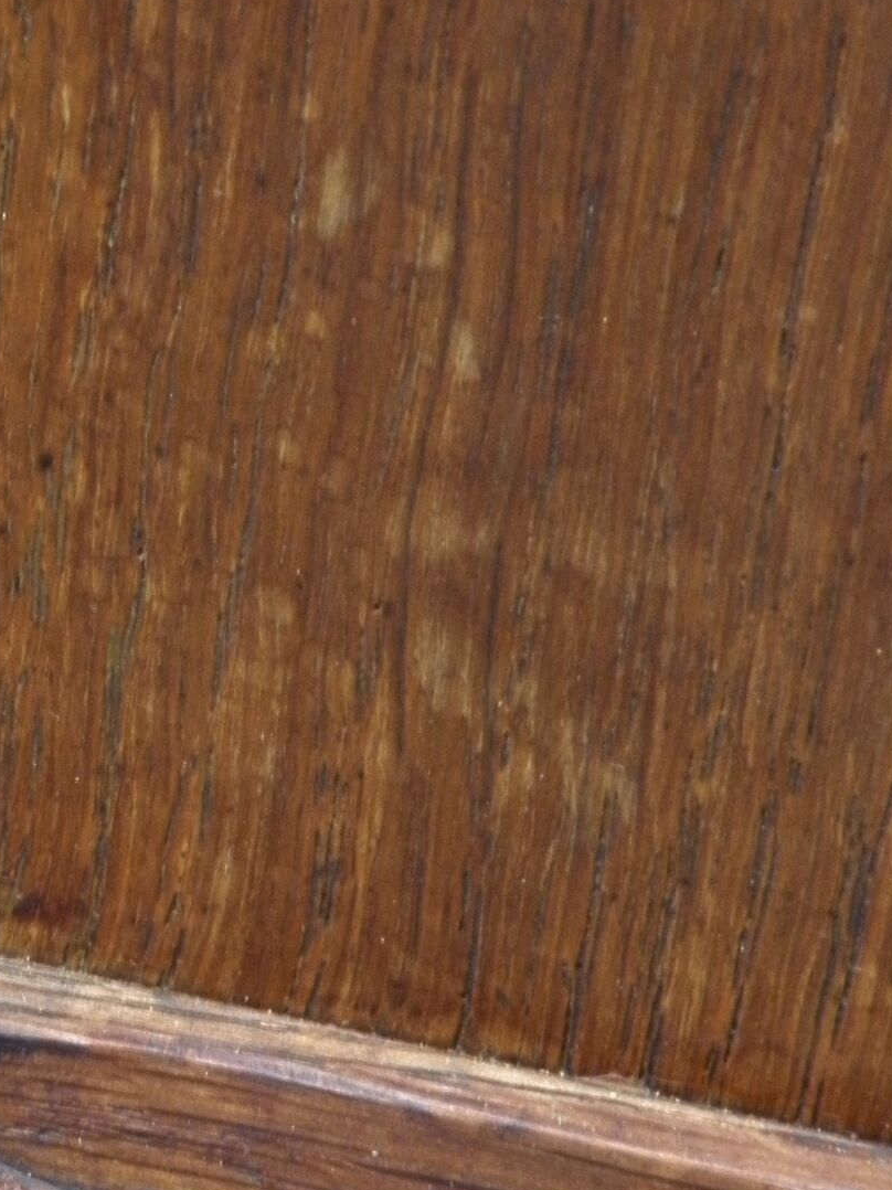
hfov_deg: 7.8
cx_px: -119
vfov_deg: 10.4
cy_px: 358
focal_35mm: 190
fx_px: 6531
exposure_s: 1/40
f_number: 4.4
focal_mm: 14.3
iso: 200
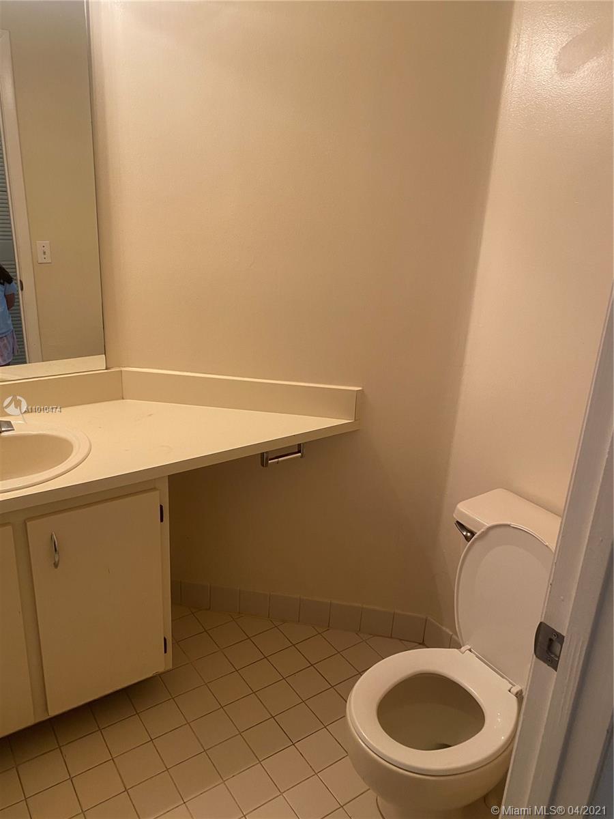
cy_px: 410
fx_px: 615
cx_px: 307
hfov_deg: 53.1
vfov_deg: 67.3
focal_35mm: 26
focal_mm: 4.25
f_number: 1.8
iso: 80
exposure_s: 1/60
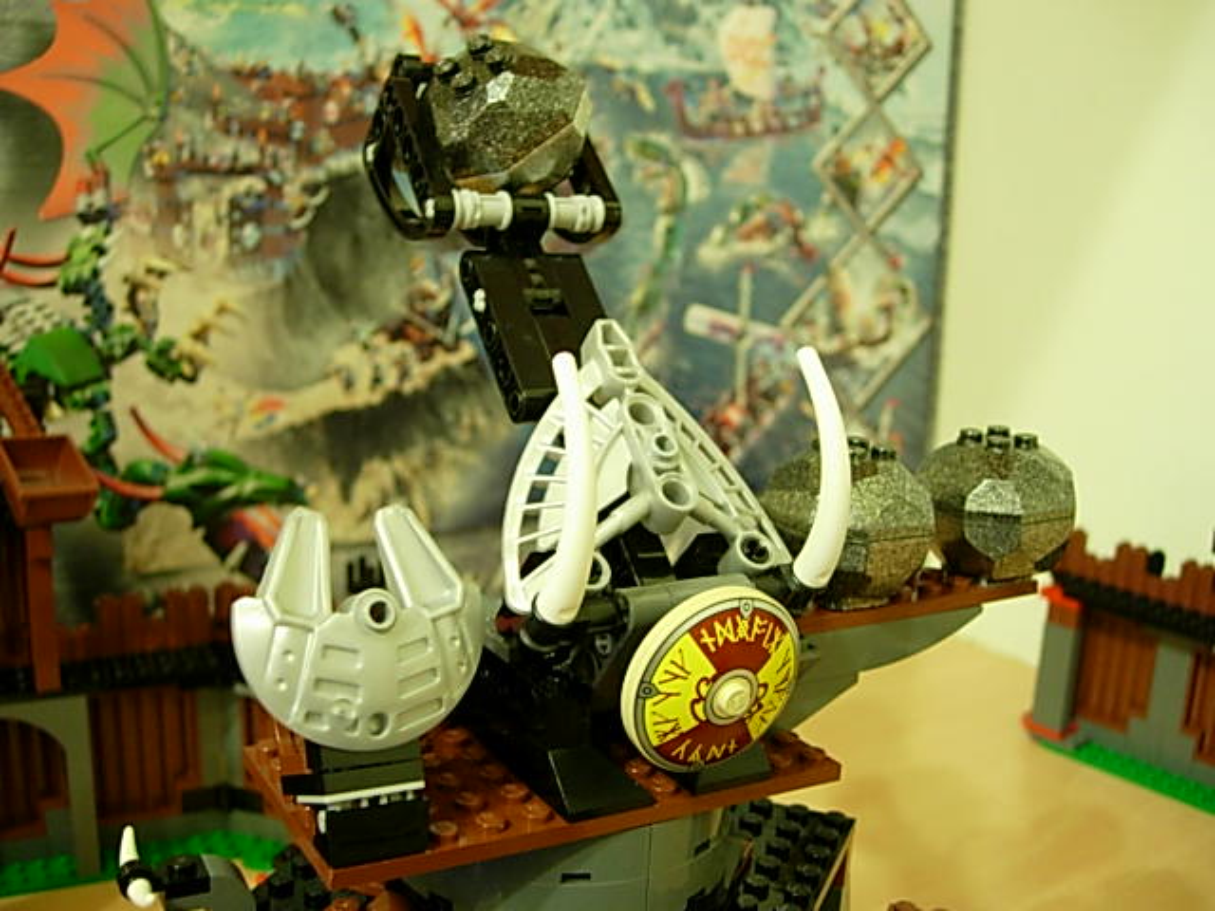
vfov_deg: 37.7
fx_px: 1334
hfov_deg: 49.0
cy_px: 456
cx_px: 608
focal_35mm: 38
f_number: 2.8
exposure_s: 1/4
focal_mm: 7.8
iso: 188
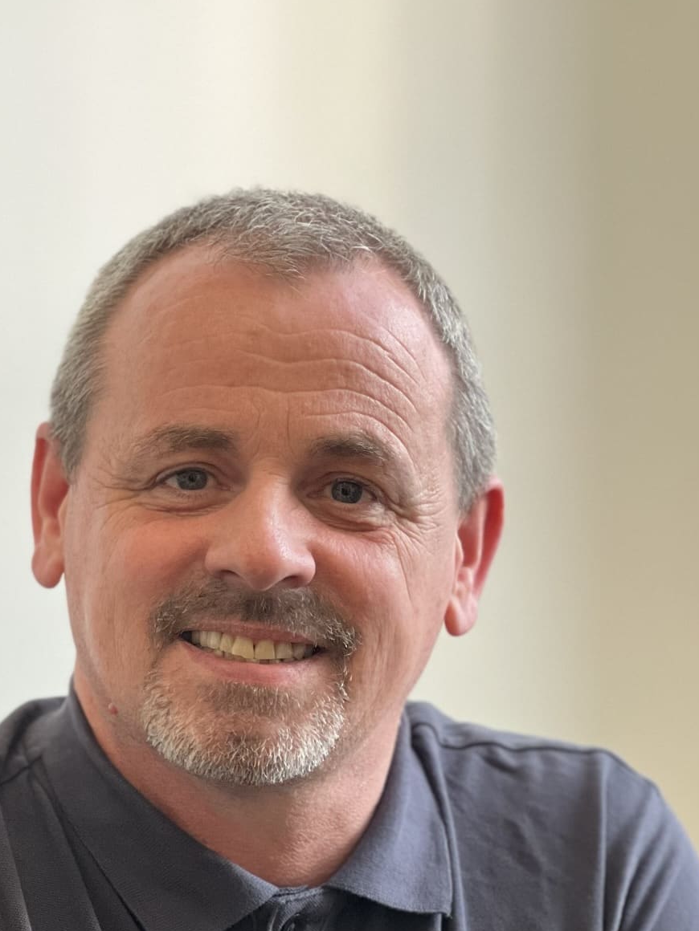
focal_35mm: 136
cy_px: 620
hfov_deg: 10.9
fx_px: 3662
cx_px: 253
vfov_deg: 14.5
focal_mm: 9
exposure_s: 1/121
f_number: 2.8
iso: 200
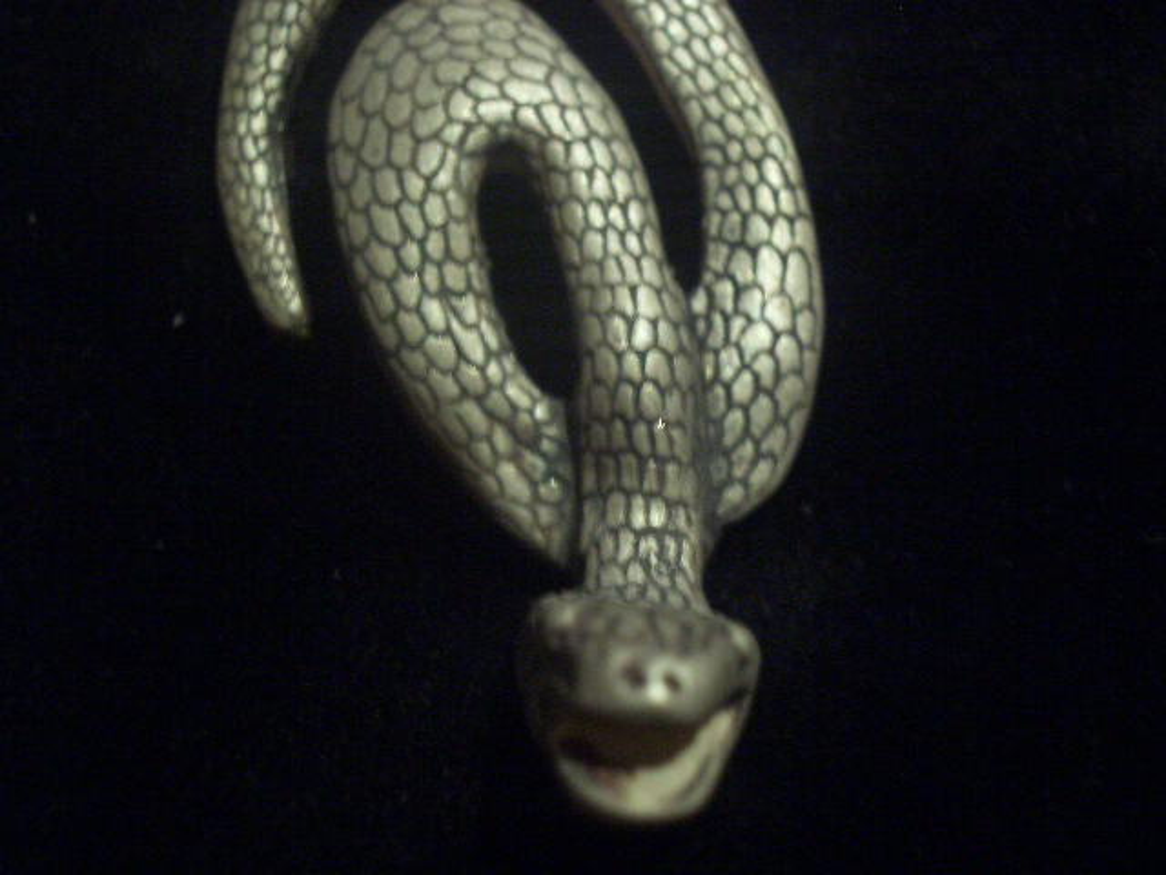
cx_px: 583
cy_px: 438
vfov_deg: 23.7
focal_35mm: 62
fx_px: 2088
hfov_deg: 31.2
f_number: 3.5
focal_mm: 10.2
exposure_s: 1/8
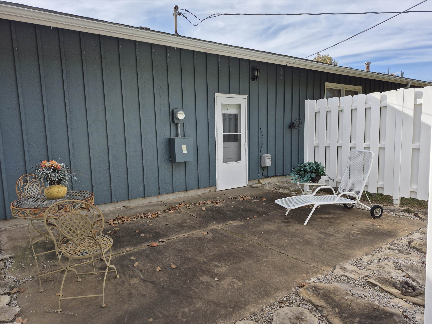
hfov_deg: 73.9
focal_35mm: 23
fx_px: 287
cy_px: 162
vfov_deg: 58.9
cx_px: 216
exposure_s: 1/1116
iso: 25
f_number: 1.8
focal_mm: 5.4
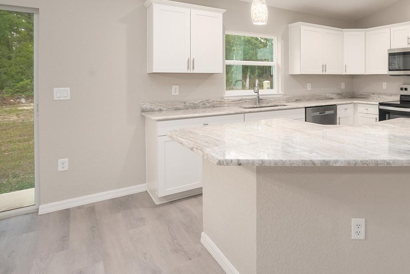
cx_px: 342
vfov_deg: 51.4
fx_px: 273
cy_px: 78
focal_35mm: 24
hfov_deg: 65.3
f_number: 7.1
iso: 320
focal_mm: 14
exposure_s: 1/5
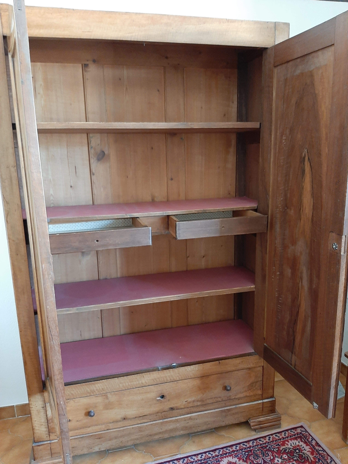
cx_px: 174
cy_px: 232
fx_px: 349
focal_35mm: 26
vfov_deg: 67.3
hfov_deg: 53.1
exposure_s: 1/25
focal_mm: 3.93
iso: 320
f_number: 1.7
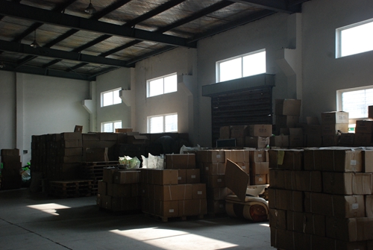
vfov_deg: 28.2
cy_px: 125
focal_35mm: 48
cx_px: 186
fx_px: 498
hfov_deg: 41.1
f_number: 7.1
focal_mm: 32
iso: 640
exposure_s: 1/200
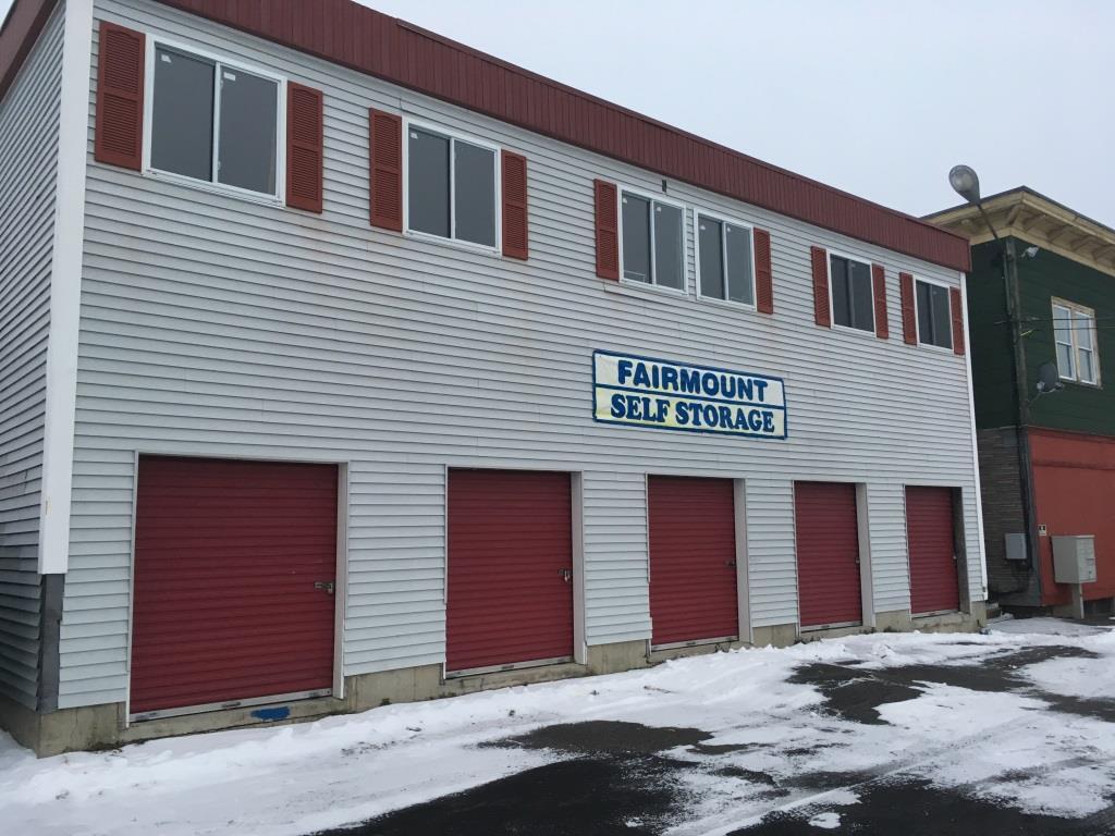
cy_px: 418
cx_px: 558
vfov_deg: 48.2
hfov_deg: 61.7
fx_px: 934
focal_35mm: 29
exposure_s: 1/40
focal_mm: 4.15
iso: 25
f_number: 2.2
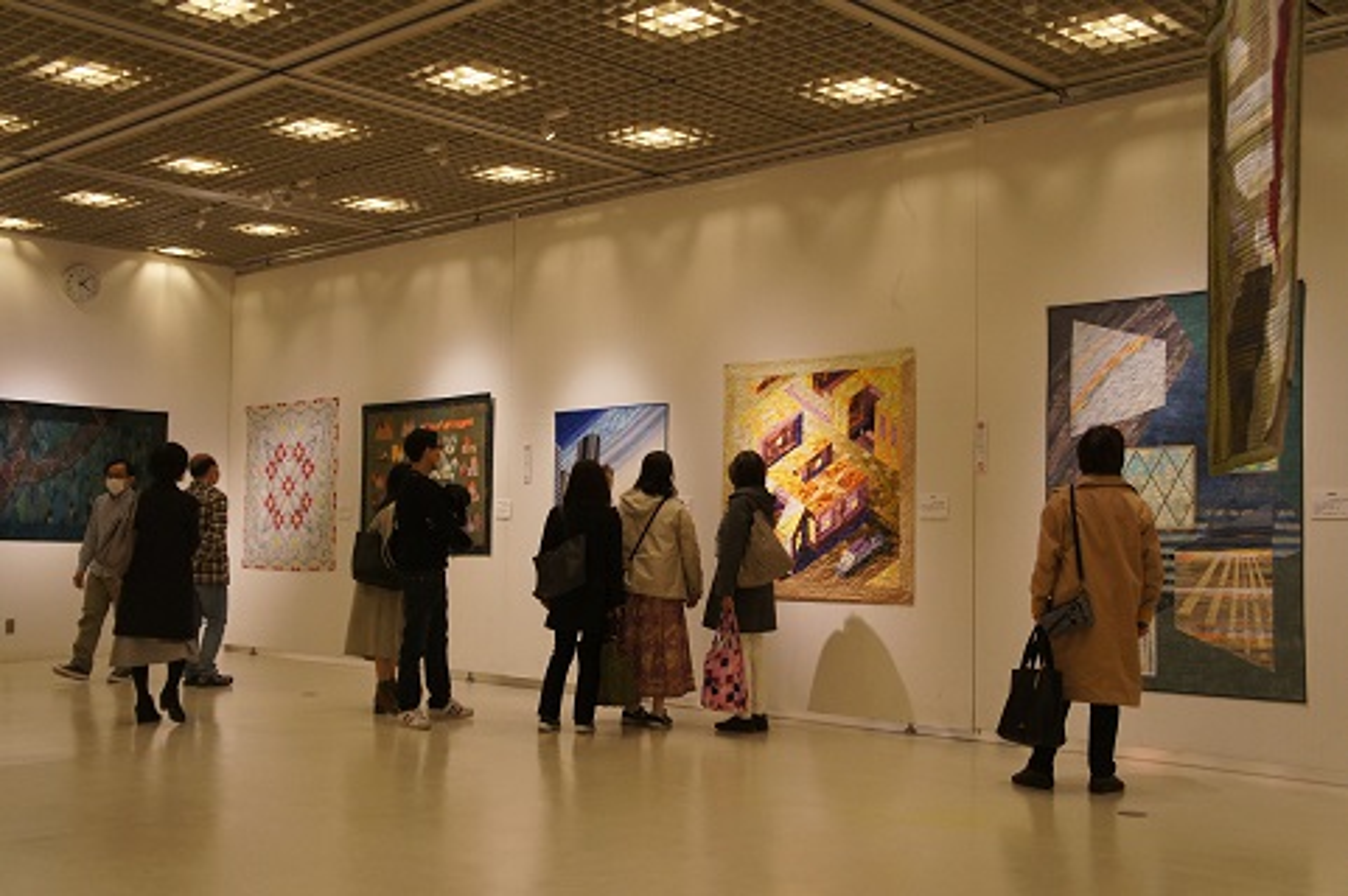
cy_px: 448
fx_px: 1403
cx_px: 674
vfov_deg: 35.4
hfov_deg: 51.3
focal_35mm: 38
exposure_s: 1/160
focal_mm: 25
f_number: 4
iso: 1250
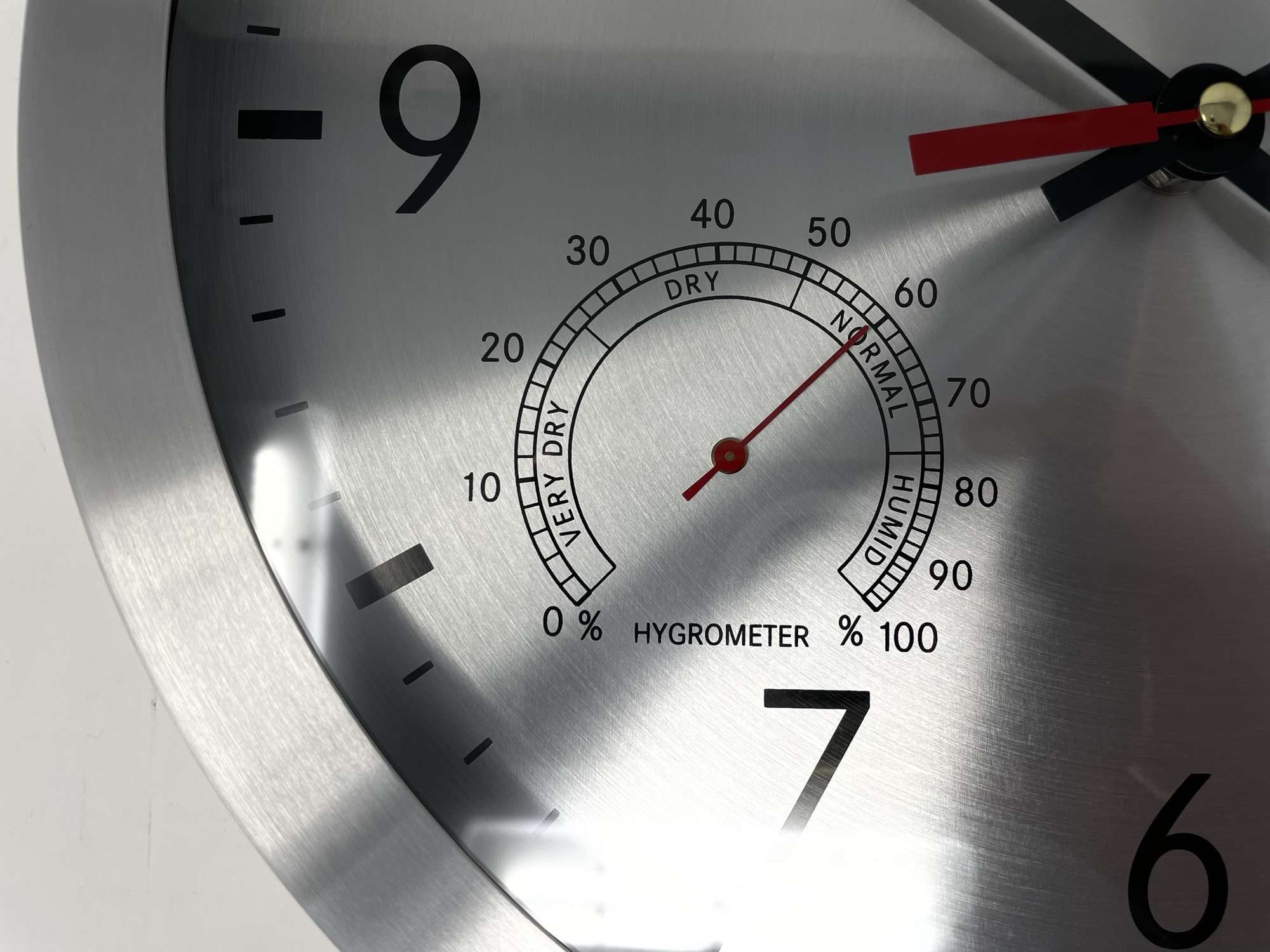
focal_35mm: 26
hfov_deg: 67.3
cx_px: 635
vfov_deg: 53.1
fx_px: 954
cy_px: 476
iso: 32
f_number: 1.6
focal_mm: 4.2
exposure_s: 1/378
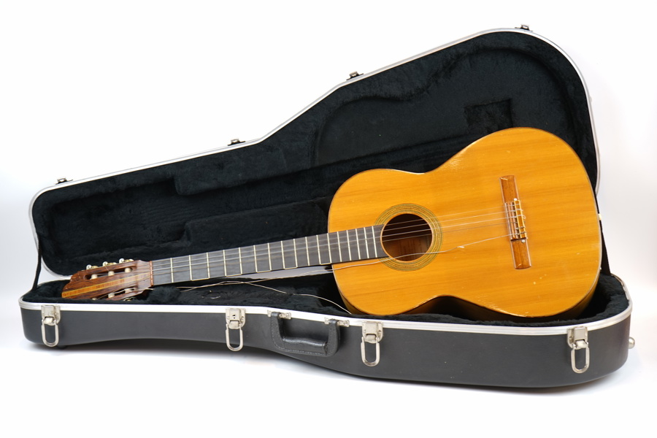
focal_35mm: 65
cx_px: 328
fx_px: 1186
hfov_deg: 31.0
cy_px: 219
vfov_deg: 20.9
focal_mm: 65
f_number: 5.6
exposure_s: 1/10
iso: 50
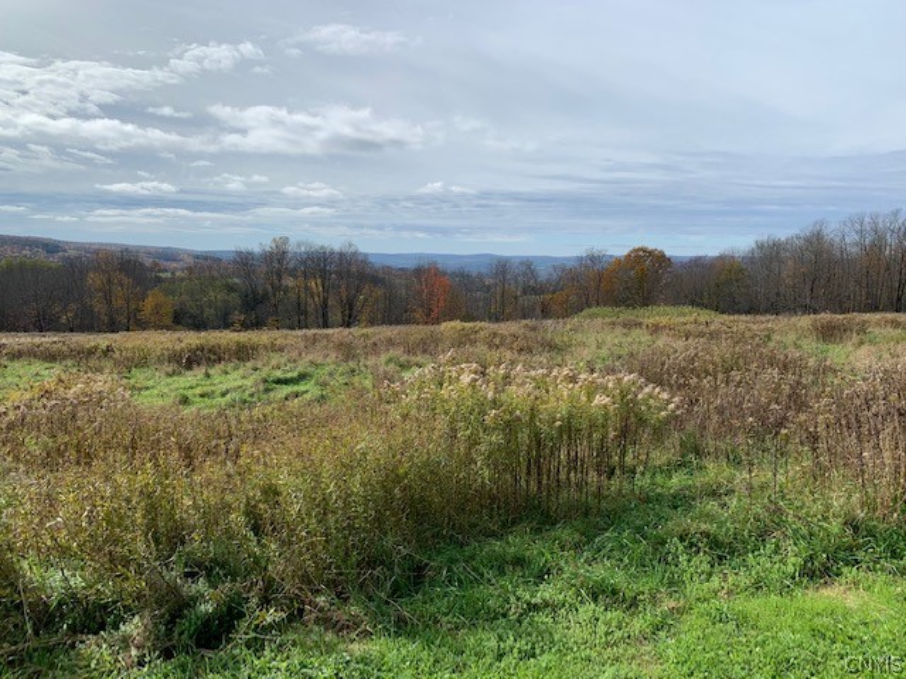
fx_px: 680
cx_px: 453
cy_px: 340
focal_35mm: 26
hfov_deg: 67.3
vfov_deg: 53.1
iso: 25
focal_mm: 4.25
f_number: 1.8
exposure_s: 1/3401
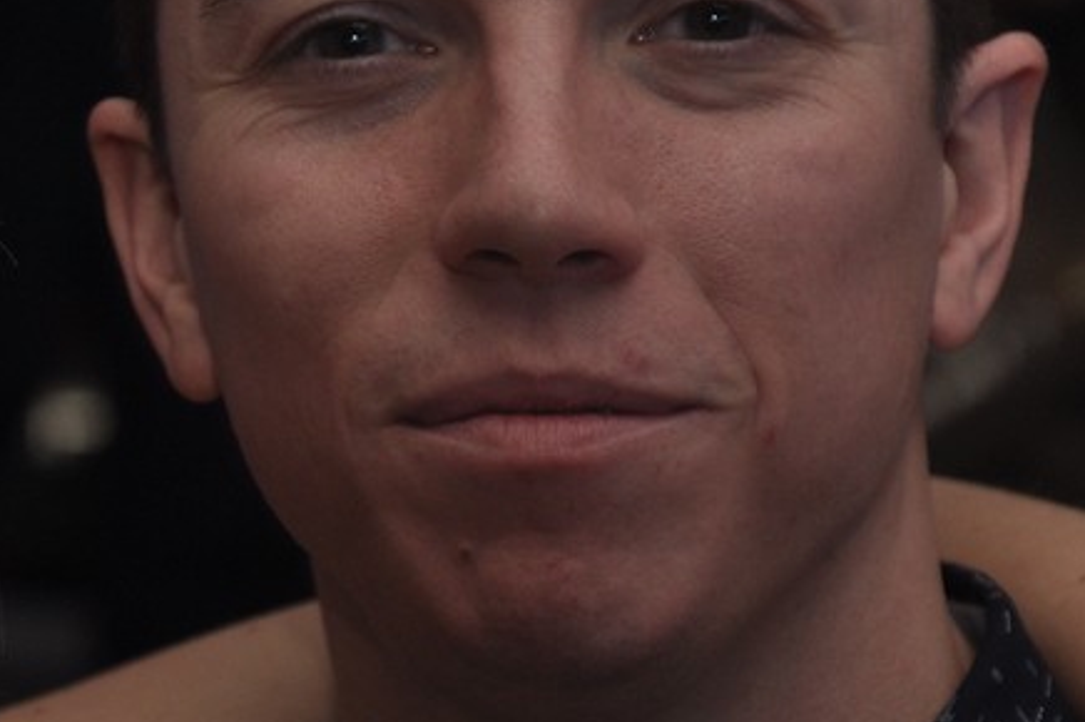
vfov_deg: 4.7
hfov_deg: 7.1
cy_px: 371
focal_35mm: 292
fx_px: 8798
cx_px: 348
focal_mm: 85
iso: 400
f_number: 5.6
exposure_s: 1/60
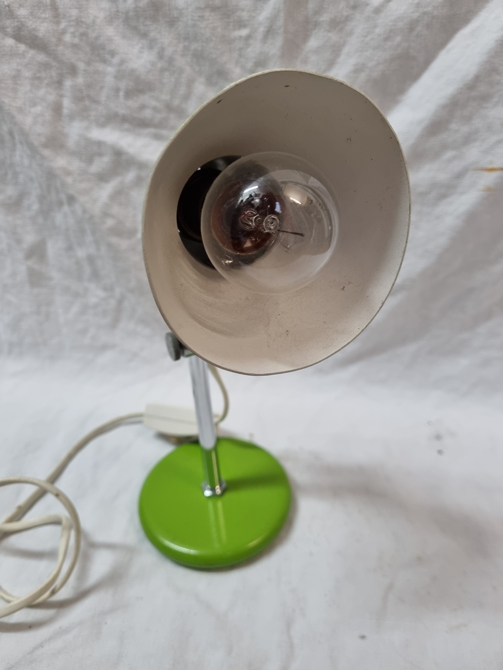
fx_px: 504
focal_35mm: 26
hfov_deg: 53.1
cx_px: 252
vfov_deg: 67.3
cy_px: 335
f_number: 1.8
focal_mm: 5.4
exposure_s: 1/100
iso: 320
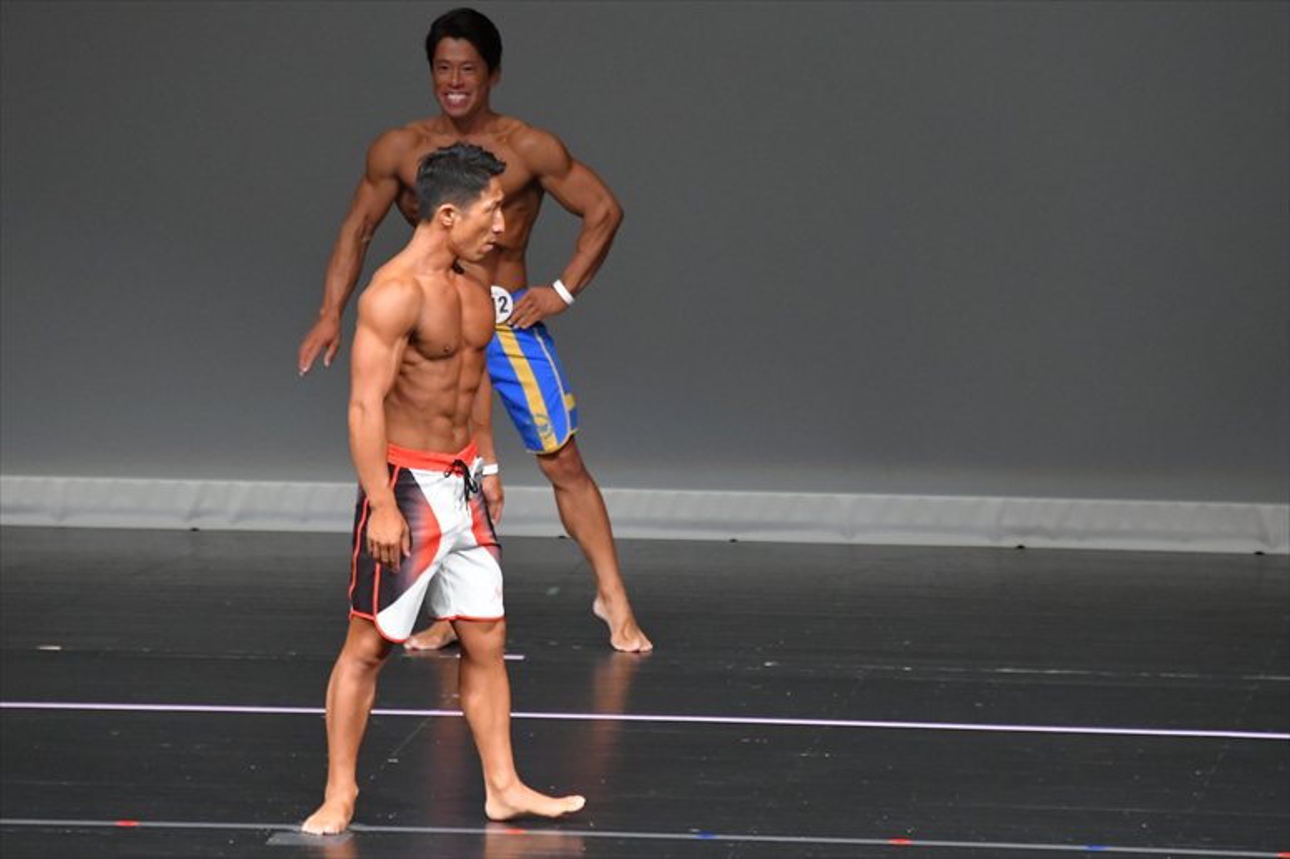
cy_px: 430
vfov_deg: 3.7
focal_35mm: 375
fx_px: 13431
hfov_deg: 5.5
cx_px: 645
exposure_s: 1/400
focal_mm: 250
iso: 5000
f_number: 5.6
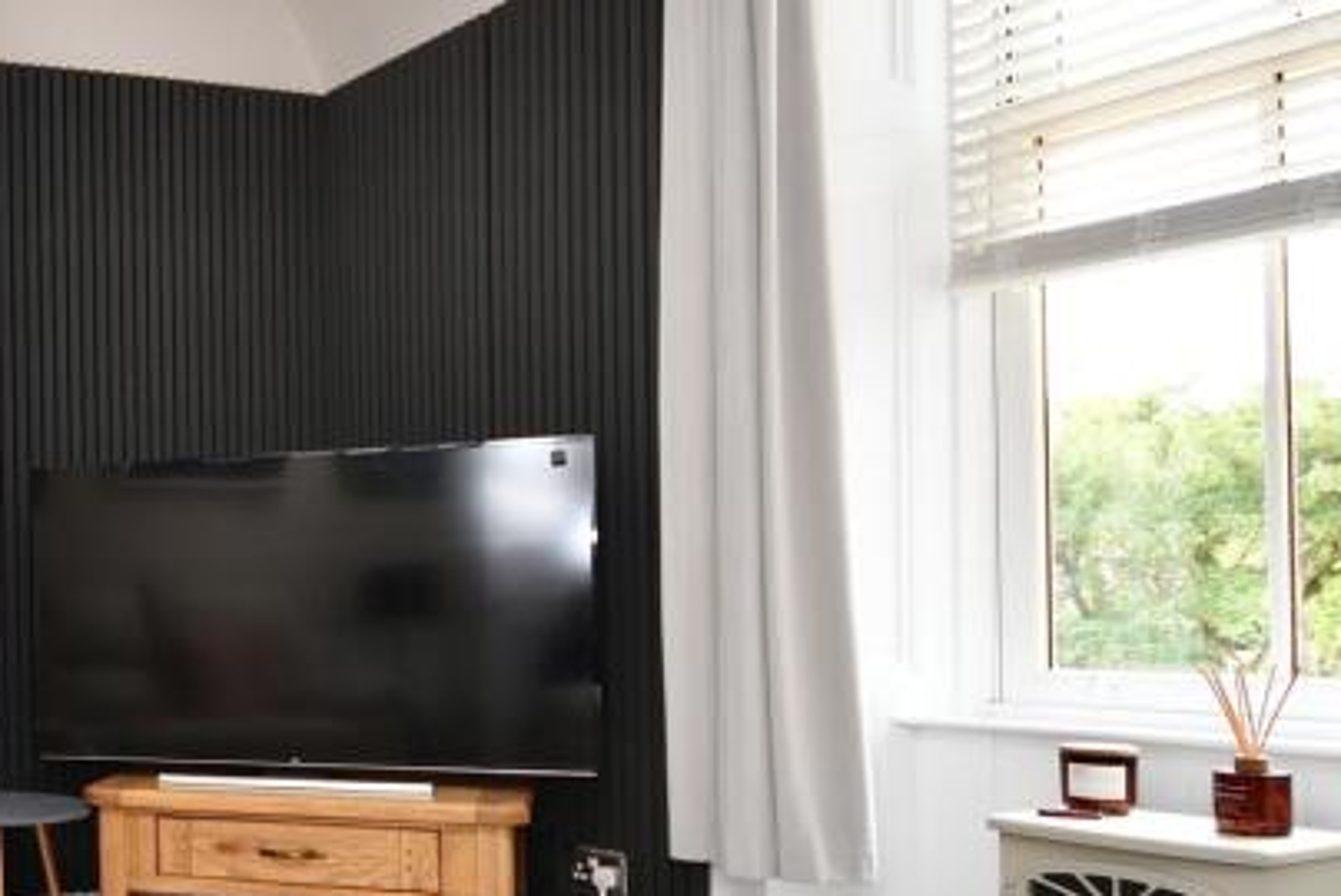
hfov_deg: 39.4
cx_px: -199
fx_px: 1416
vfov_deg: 34.9
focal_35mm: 38
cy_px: 576
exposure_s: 1/60
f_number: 4
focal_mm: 10
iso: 320
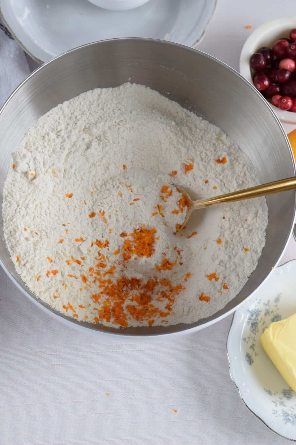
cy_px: 222
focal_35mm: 75
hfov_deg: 18.2
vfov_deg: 27.0
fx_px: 925
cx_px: 148
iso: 720
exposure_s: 1/80
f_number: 7.1
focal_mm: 50
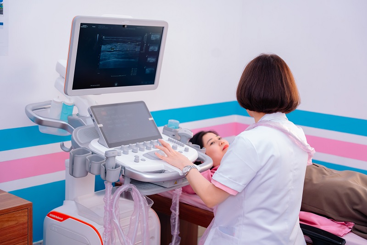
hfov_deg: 36.2
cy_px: 122
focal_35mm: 55
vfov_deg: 24.6
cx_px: 184
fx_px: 562
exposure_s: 1/160
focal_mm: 55.1
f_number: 3.2
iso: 800
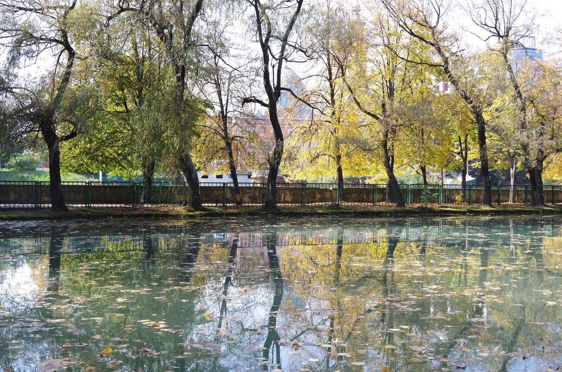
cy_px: 186
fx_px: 654
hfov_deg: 46.5
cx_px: 281
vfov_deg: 31.8
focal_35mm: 42
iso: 200
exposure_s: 1/60
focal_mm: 28
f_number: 10
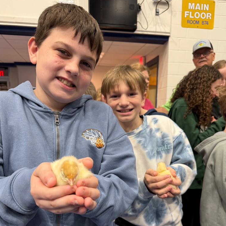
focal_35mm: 29
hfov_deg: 55.6
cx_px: 114
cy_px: 151
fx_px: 214
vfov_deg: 54.5
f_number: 1.78
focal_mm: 6.76
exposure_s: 1/121
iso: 200
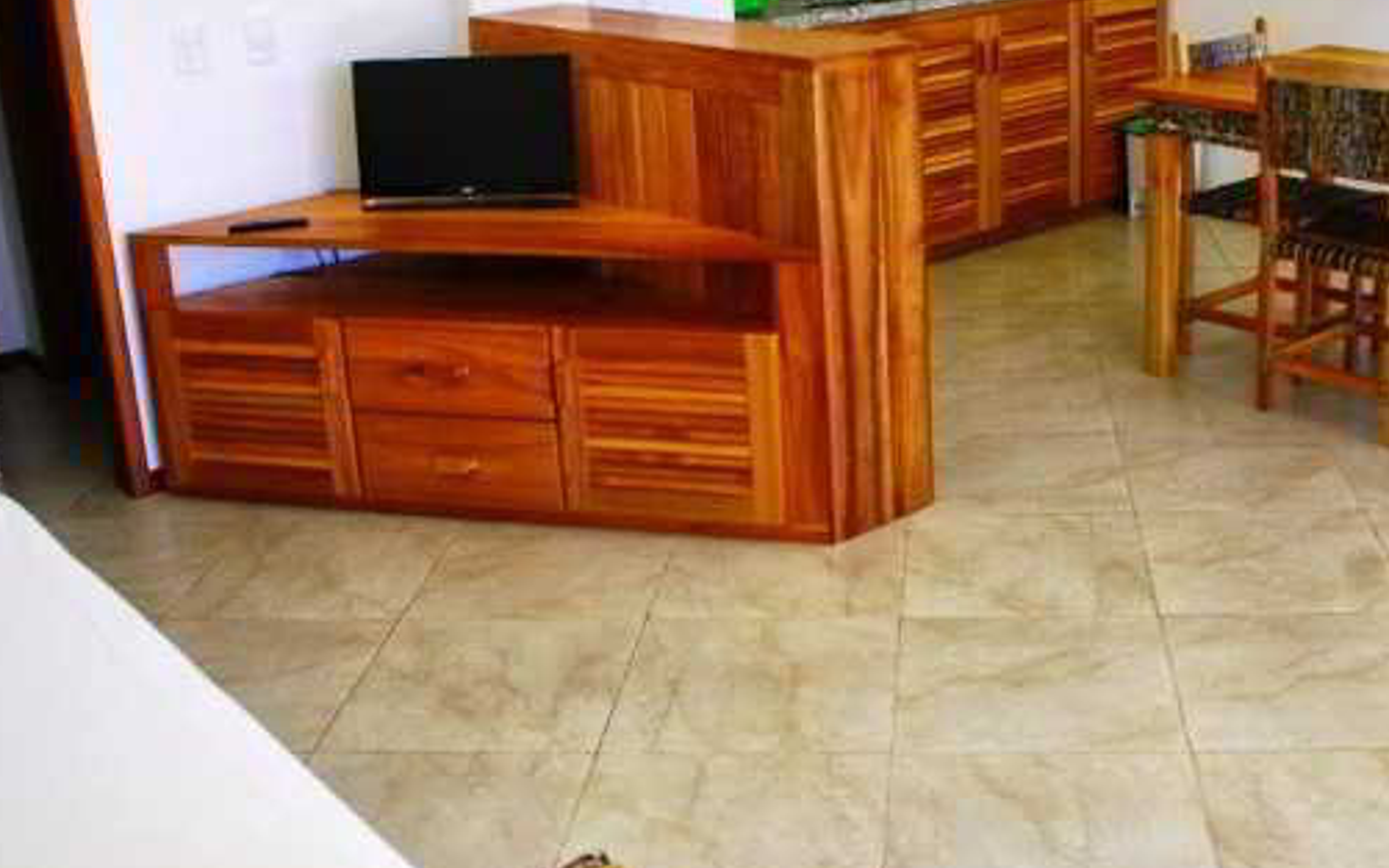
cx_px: 823
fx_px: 1665
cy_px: 341
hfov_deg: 45.1
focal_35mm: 44
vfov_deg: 29.1
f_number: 5
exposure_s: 1/125
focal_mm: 18
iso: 200
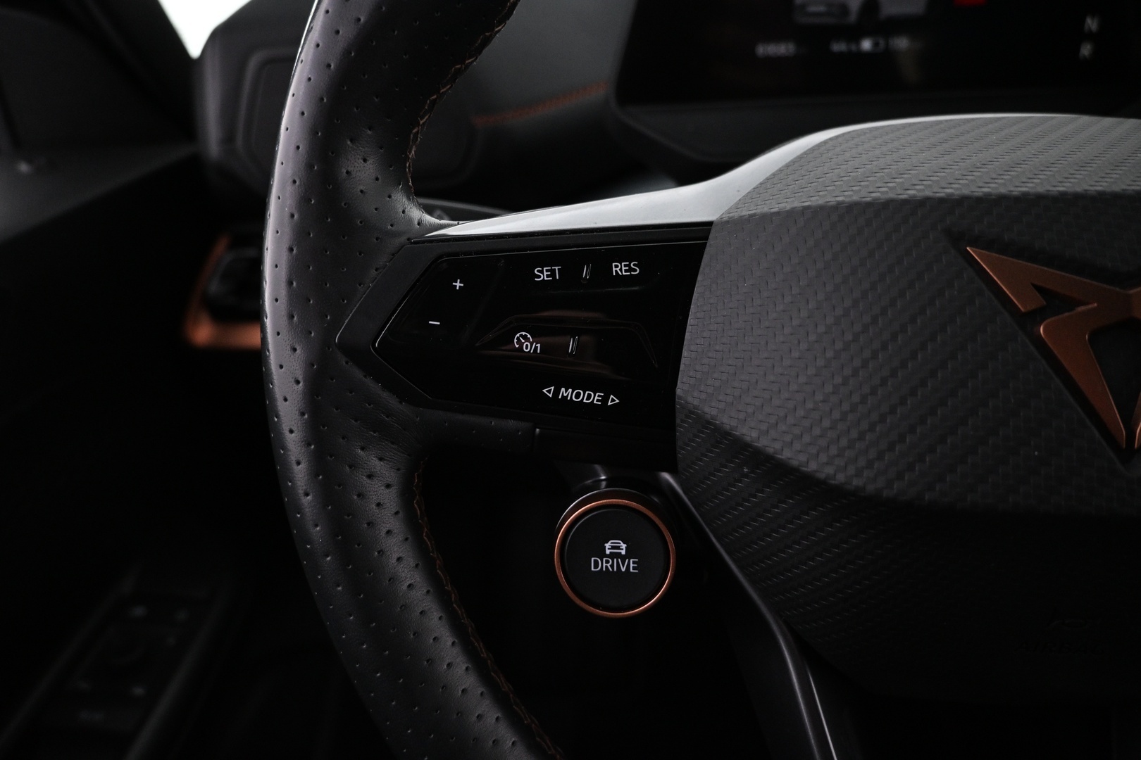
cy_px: 380
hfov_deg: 73.7
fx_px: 761
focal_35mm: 24
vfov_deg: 53.1
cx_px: 570
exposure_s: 1/30
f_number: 3.5
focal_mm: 16
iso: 1600
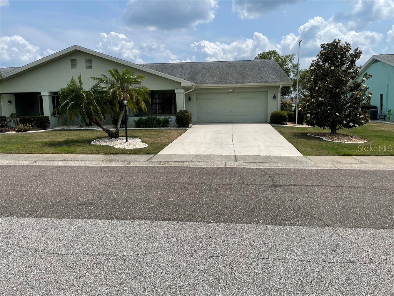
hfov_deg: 67.3
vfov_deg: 53.1
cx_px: 197
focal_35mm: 26
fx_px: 296
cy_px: 148
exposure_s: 1/6494
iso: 32
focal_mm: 4.2
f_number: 1.6
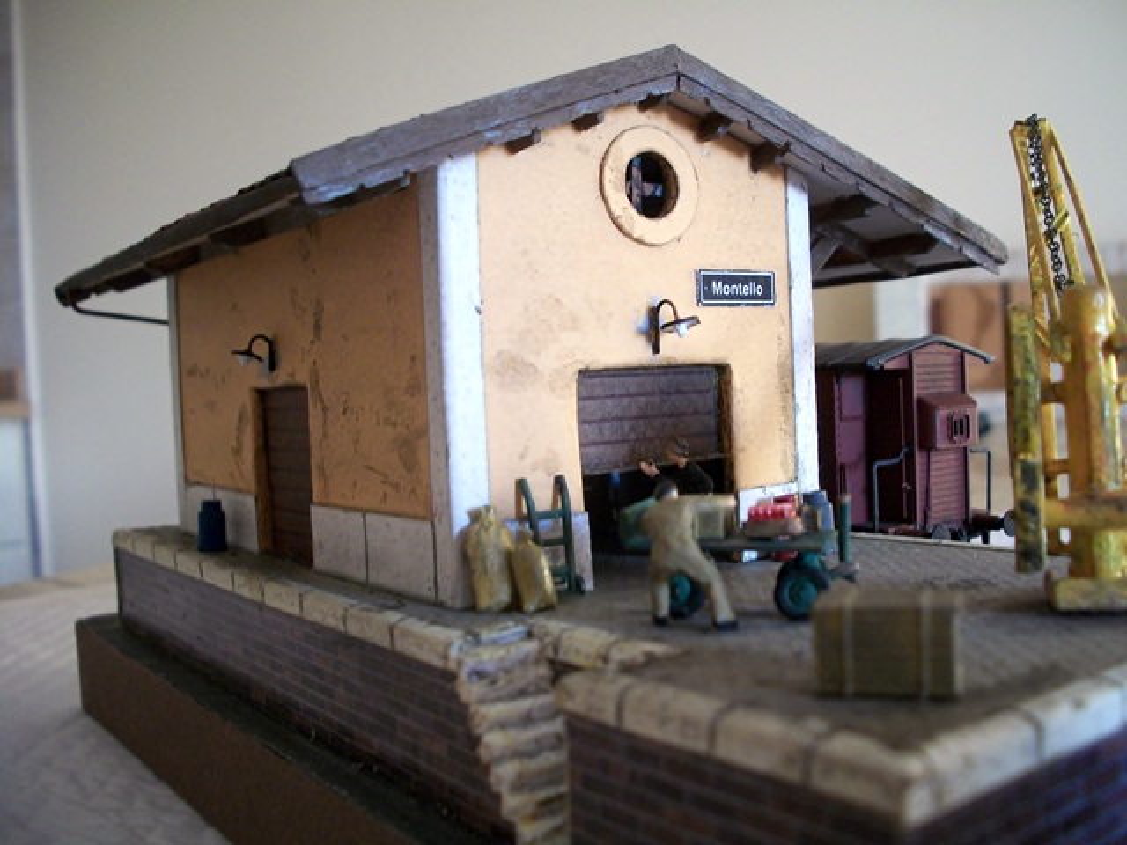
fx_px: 1140
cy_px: 422
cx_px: 564
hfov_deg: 52.6
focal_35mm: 35
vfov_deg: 40.7
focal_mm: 6.3
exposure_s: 1/13
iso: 160
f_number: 3.1
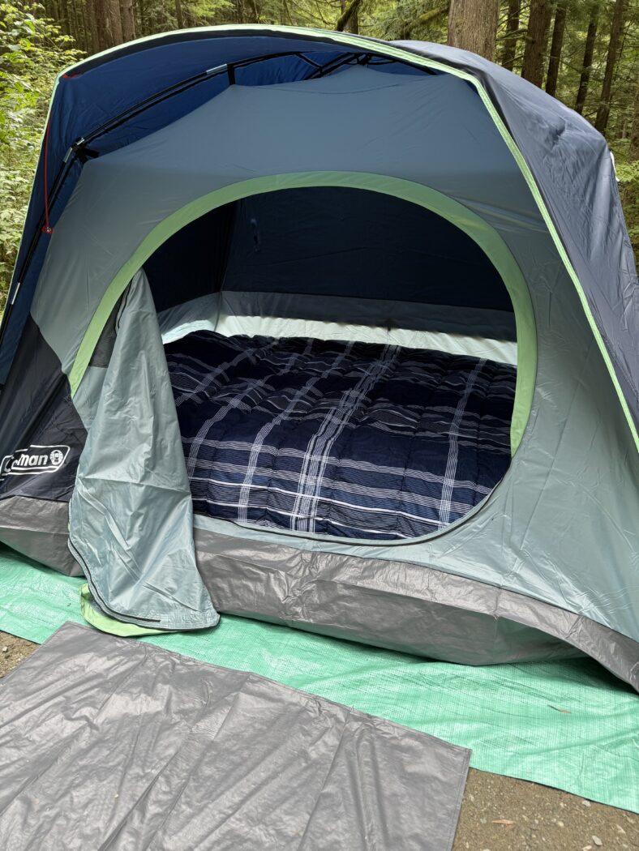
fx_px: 590
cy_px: 426
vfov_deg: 71.6
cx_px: 320
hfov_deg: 56.8
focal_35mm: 24
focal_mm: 6.76
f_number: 1.78
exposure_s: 1/172
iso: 64
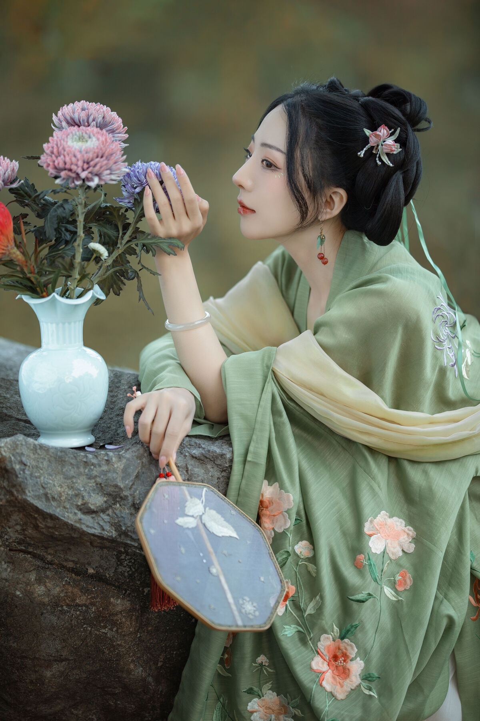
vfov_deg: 15.3
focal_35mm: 134
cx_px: 240
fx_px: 2680
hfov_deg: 10.2
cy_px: 360
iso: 100
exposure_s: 1/160
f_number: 1.8
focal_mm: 135
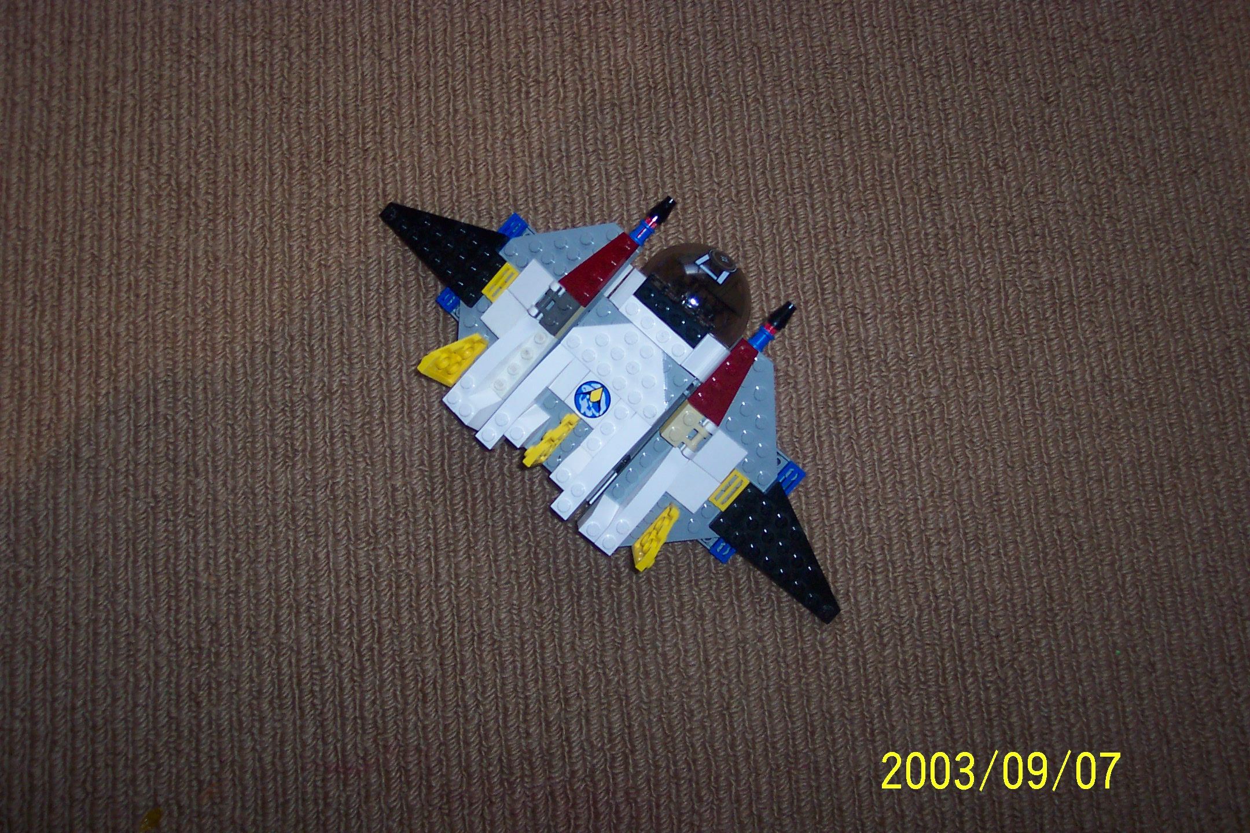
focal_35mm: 38
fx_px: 1319
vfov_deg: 35.1
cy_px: 416
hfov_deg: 50.7
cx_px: 625
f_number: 2.8
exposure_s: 1/30
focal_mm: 8
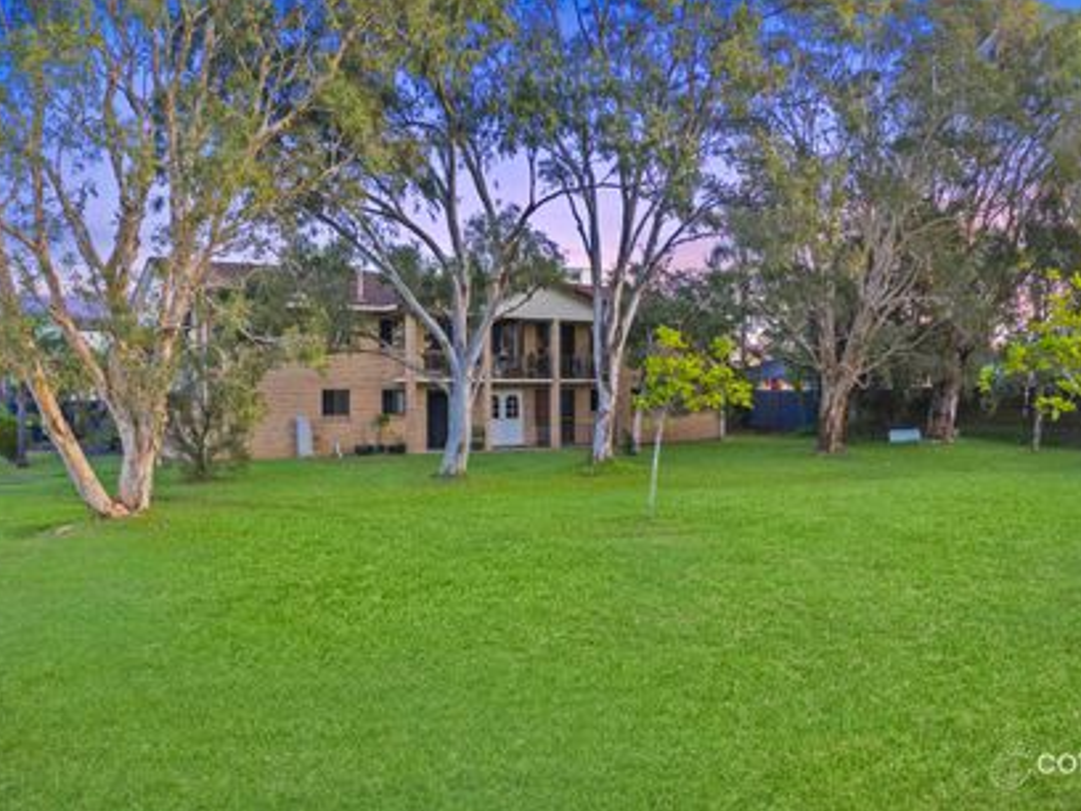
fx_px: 968
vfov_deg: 45.4
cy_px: 402
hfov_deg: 58.3
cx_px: 580
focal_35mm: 31
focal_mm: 10.26
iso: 100
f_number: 3.5
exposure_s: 1/60
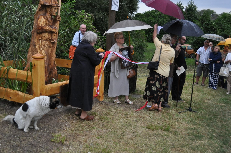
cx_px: 116
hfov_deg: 49.6
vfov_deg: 34.1
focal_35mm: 39
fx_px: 250
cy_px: 71
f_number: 4
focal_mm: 22
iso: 800
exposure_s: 1/1000
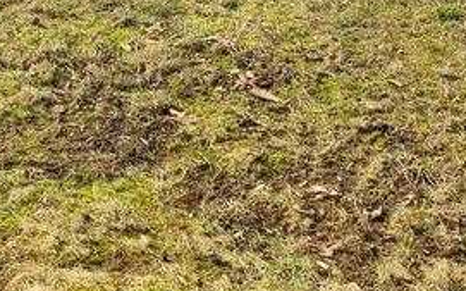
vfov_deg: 11.2
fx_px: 1396
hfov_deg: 18.5
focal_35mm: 110
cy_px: -214
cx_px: 17
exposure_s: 1/1090
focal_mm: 5.4
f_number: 1.8
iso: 40
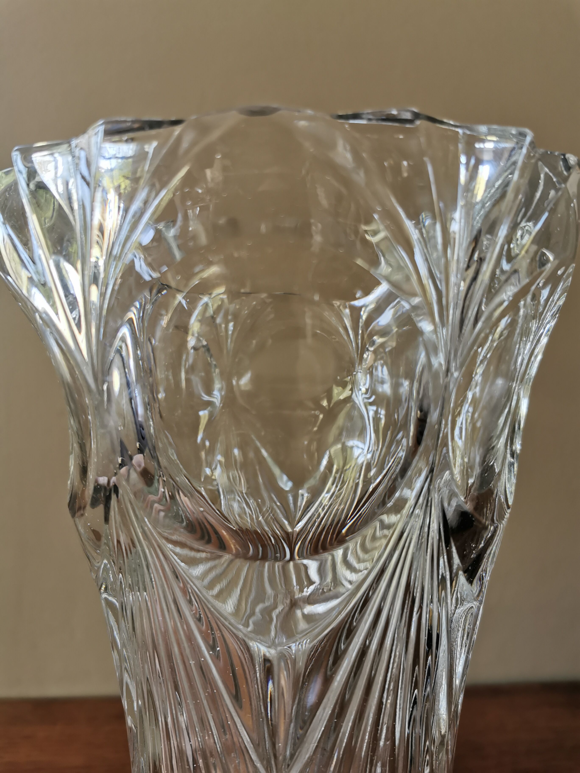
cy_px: 386
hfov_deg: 51.4
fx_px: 603
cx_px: 290
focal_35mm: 27
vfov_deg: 65.3
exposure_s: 1/100
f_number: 1.6
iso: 100
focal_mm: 5.56
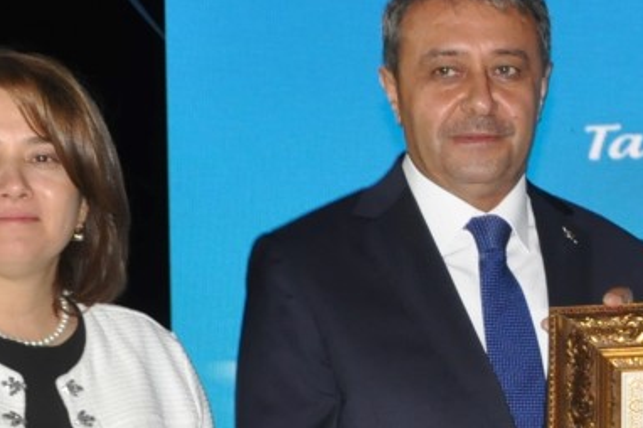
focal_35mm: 166
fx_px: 2962
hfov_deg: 12.1
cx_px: 786
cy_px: 394
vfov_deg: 8.2
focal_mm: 26
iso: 800
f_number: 6.3
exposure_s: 1/60
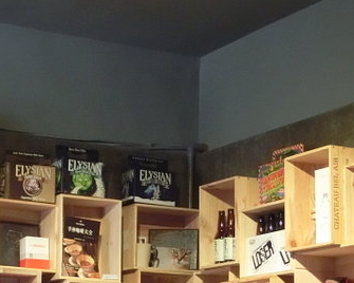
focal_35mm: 110
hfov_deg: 17.4
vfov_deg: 13.9
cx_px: 143
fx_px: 1152
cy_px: 233
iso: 800
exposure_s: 1/30
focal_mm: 11.17
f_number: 4.6
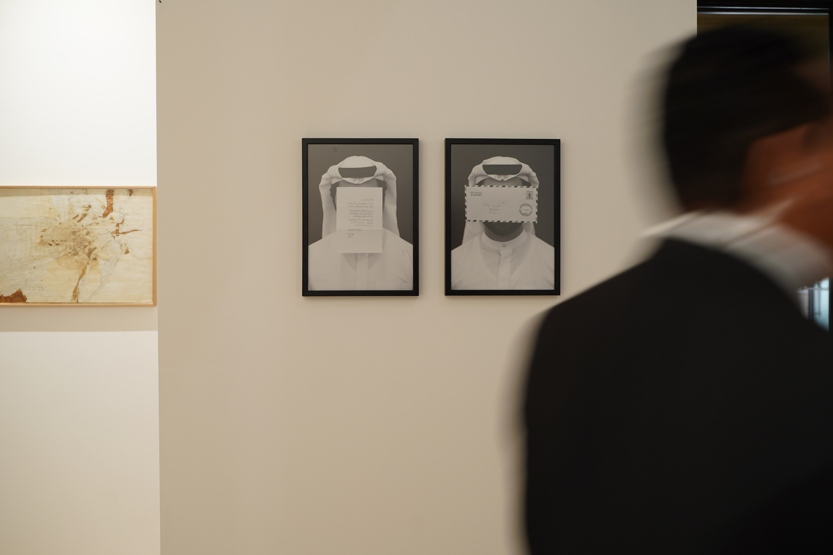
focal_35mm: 36
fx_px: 833
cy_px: 278
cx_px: 416
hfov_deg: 53.1
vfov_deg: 36.9
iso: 100
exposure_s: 1/20
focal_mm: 36
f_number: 4
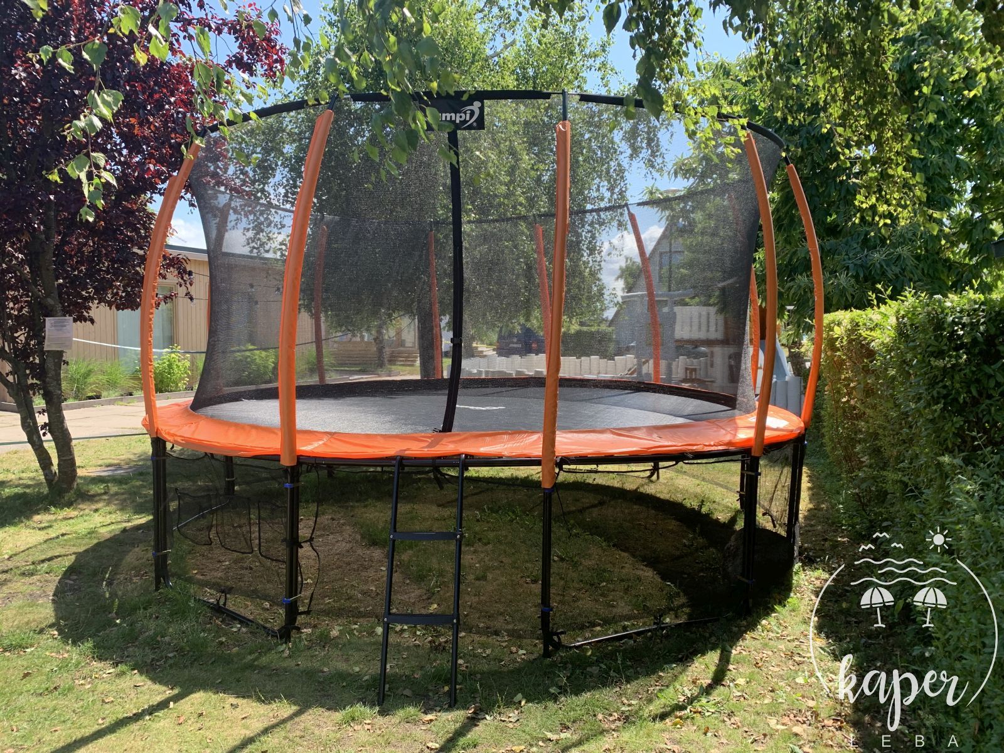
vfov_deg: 53.1
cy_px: 376
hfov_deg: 67.3
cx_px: 502
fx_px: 754
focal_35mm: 26
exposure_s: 1/419
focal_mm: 4.25
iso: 25
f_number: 1.8
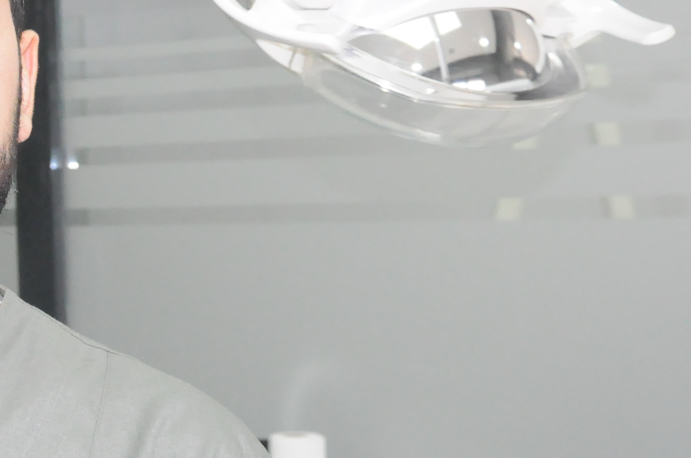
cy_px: 179
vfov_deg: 12.9
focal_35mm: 105
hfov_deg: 18.4
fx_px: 2020
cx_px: -128
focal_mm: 25
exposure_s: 1/200
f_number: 6.3
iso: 3200
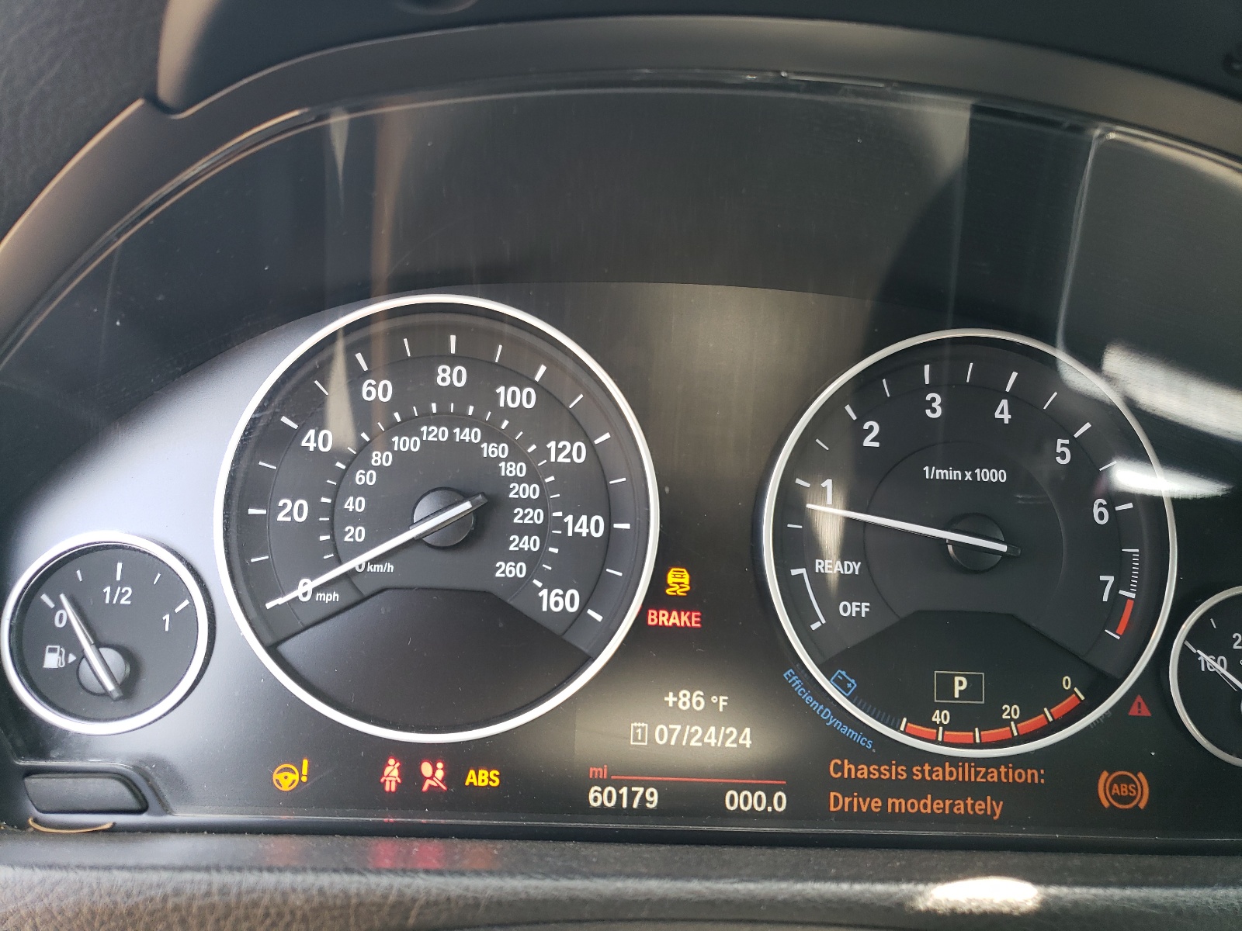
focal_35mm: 26
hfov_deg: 67.3
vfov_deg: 53.1
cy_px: 466
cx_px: 621
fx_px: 933
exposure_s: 1/60.2
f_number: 1.5
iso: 60
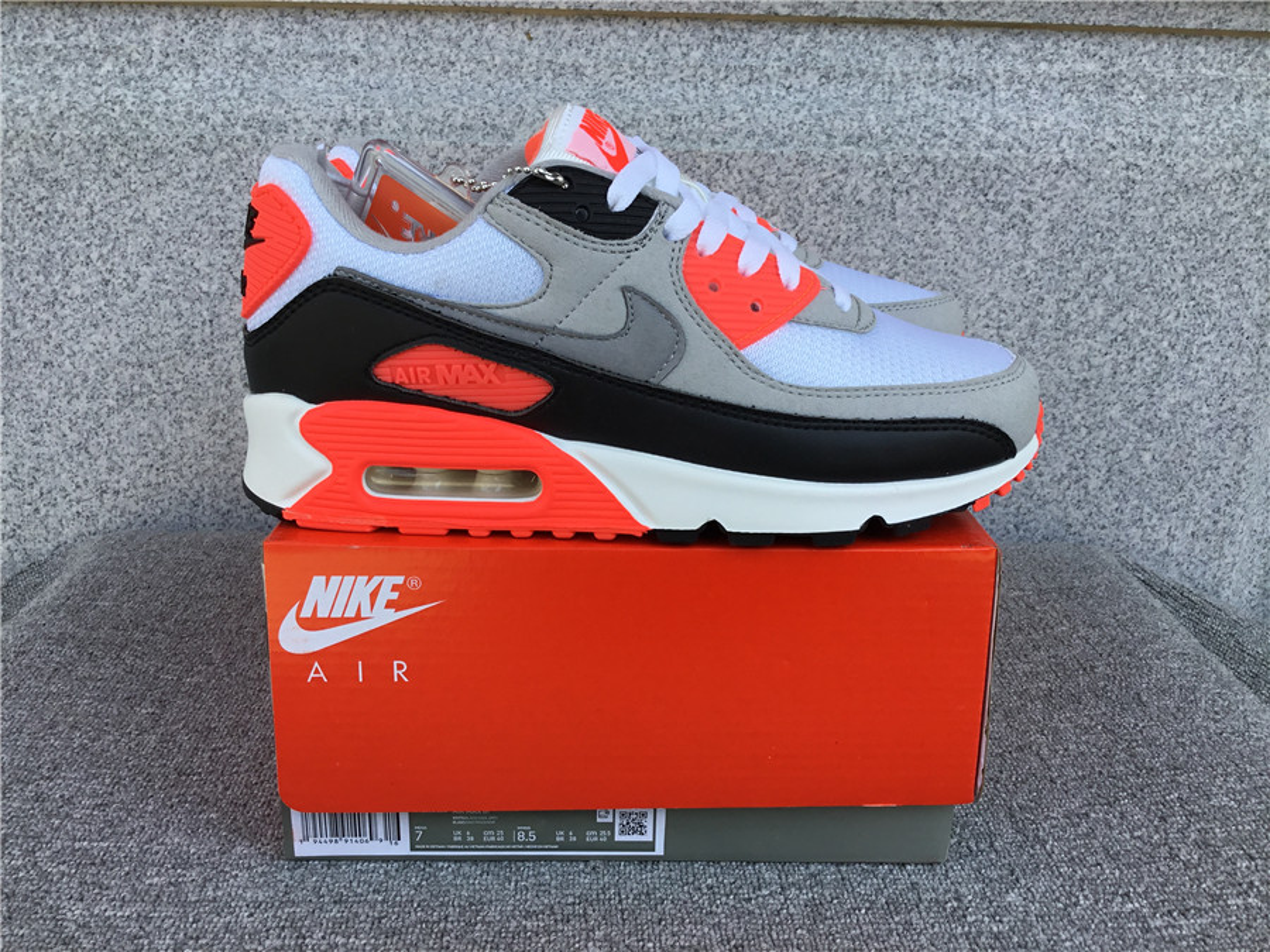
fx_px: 1137
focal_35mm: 31
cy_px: 476
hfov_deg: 58.4
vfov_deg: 45.4
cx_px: 635
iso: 25
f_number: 2.4
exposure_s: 1/360
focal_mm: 3.3
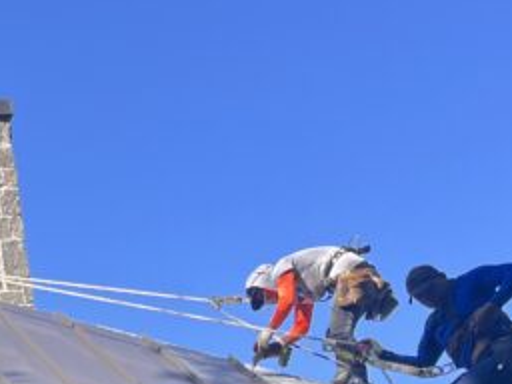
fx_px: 1538
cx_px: -258
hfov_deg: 17.1
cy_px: 696
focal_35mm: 104
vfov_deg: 12.9
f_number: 1.6
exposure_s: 1/688
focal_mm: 5.1
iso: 50
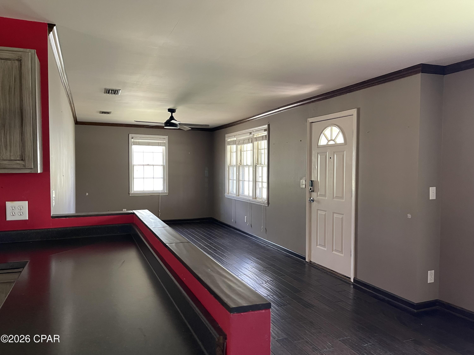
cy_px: 178
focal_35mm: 25
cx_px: 237
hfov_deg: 69.4
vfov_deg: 54.9
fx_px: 342
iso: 250
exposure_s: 1/60
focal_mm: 5.1
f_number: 1.6
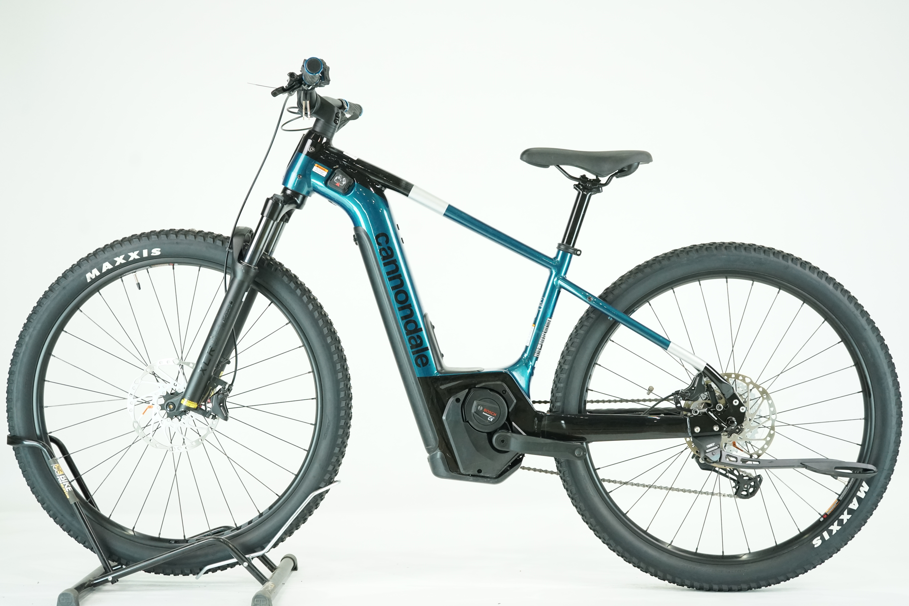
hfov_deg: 38.2
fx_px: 1313
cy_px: 303
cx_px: 454
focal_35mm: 52
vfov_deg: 26.0
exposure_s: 1/200
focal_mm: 52
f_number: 5
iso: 2500
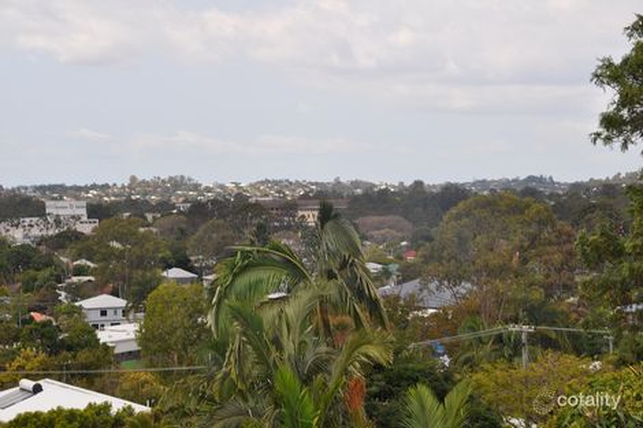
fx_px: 1928
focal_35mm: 108
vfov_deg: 12.7
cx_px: 322
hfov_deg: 18.9
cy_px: 214
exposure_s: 1/200
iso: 200
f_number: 11
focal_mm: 72
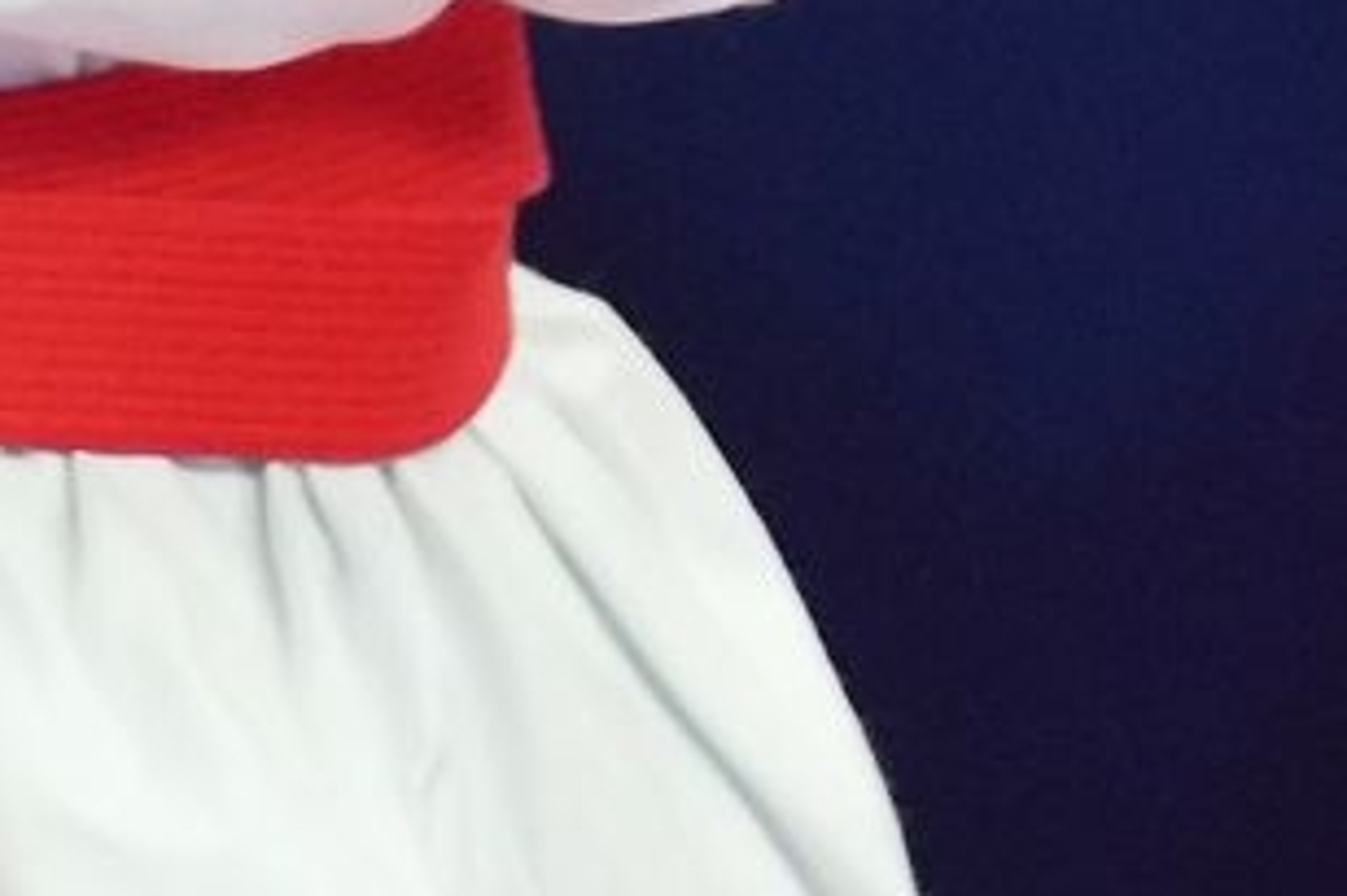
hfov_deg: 1.3
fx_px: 60281
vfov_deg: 0.9
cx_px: -835
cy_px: -1442
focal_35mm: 1612
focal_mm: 184
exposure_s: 1/500
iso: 2500
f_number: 2.8
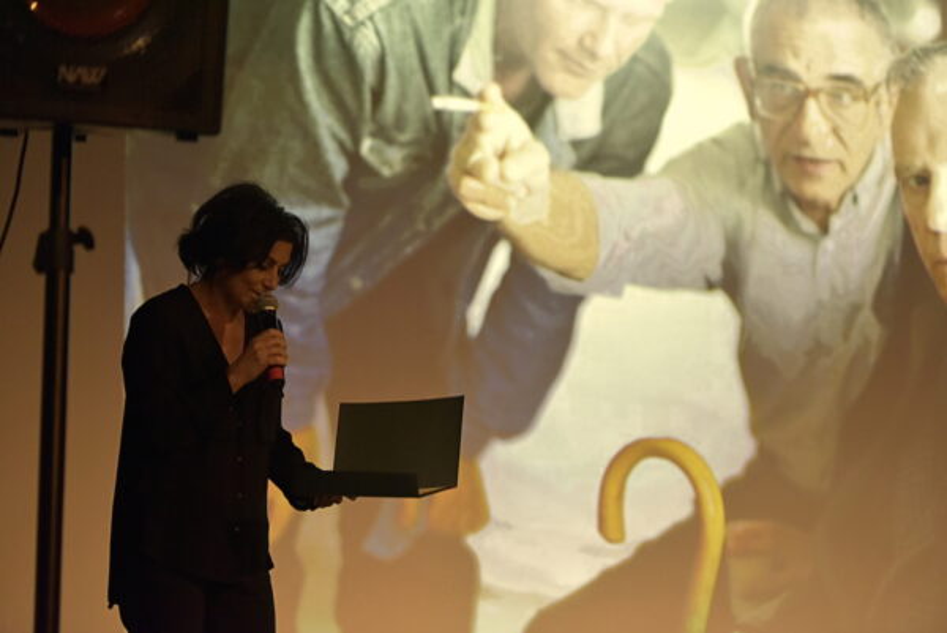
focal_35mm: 102
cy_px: 316
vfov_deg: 13.4
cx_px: 474
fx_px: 2685
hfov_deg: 20.0
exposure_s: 1/160
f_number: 2.8
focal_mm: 102
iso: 5000
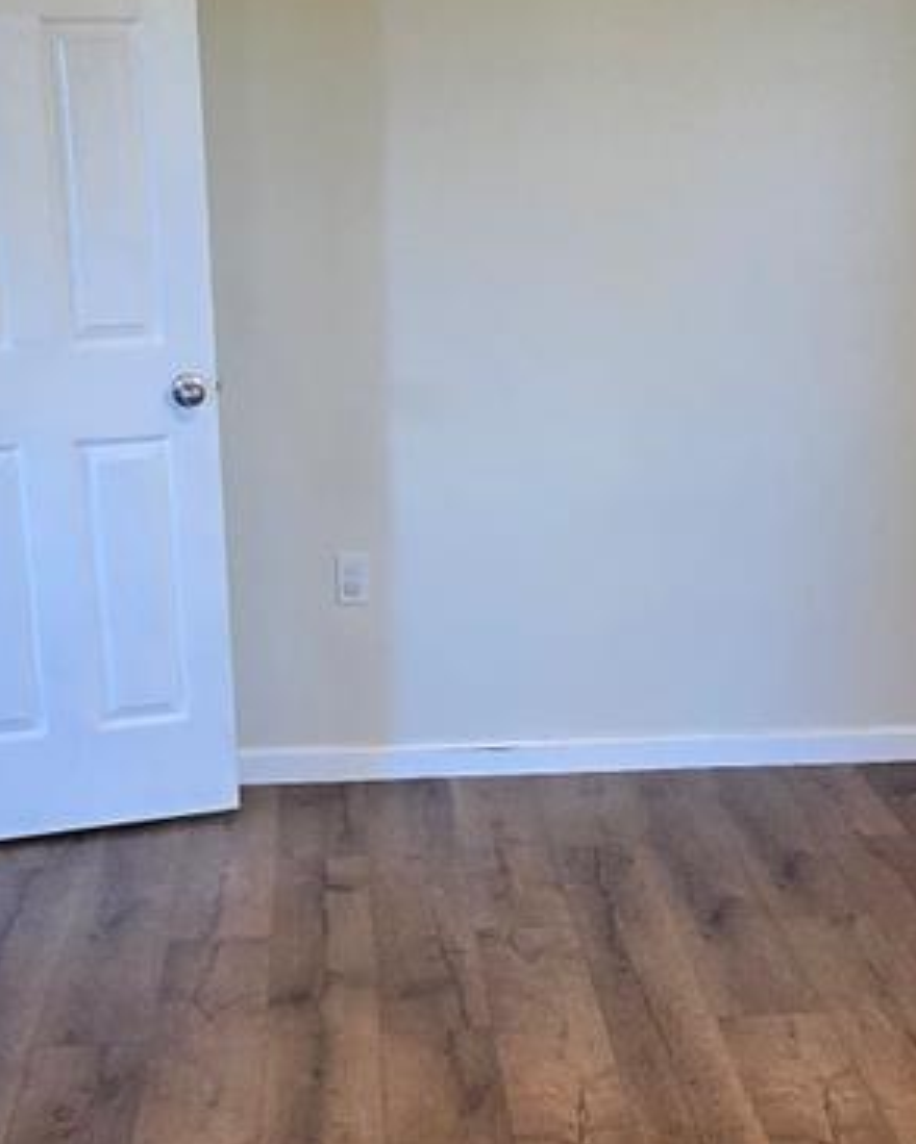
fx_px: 1761
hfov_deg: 29.1
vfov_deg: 35.6
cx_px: 527
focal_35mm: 52
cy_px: 778
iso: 500
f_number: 2.2
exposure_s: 1/60
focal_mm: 2.2
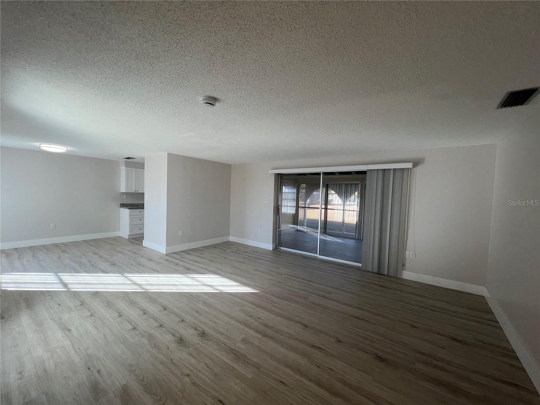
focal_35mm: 13
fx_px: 203
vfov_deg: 89.9
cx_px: 270
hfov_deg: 106.2
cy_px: 202
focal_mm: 1.57
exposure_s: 1/120
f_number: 1.8
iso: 80
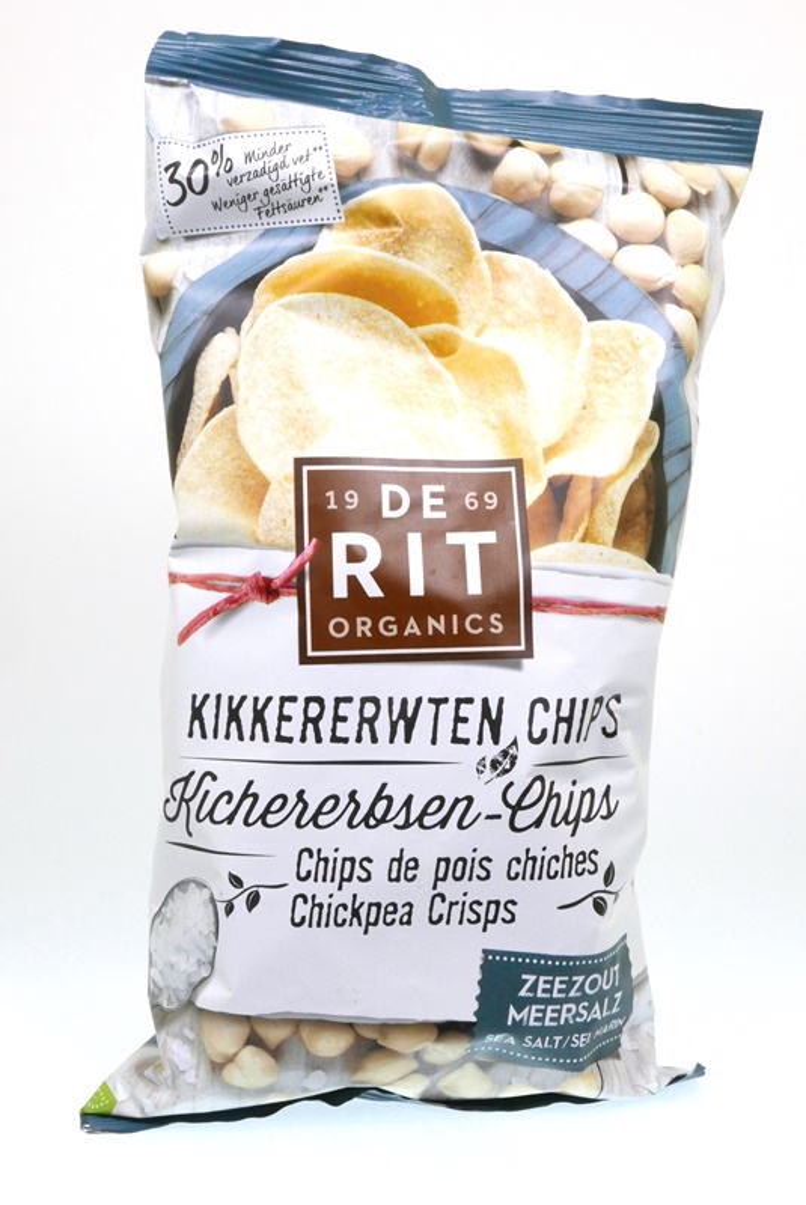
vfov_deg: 41.9
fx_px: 1575
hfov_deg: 28.7
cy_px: 602
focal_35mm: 47
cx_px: 403
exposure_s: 1/25
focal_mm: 21.3
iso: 800
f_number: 16
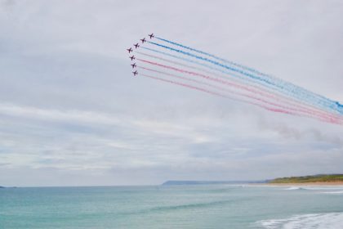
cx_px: 172
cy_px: 114
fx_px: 372
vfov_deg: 34.2
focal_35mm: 39
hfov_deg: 49.6
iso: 1600
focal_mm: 26
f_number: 9
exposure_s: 1/4000
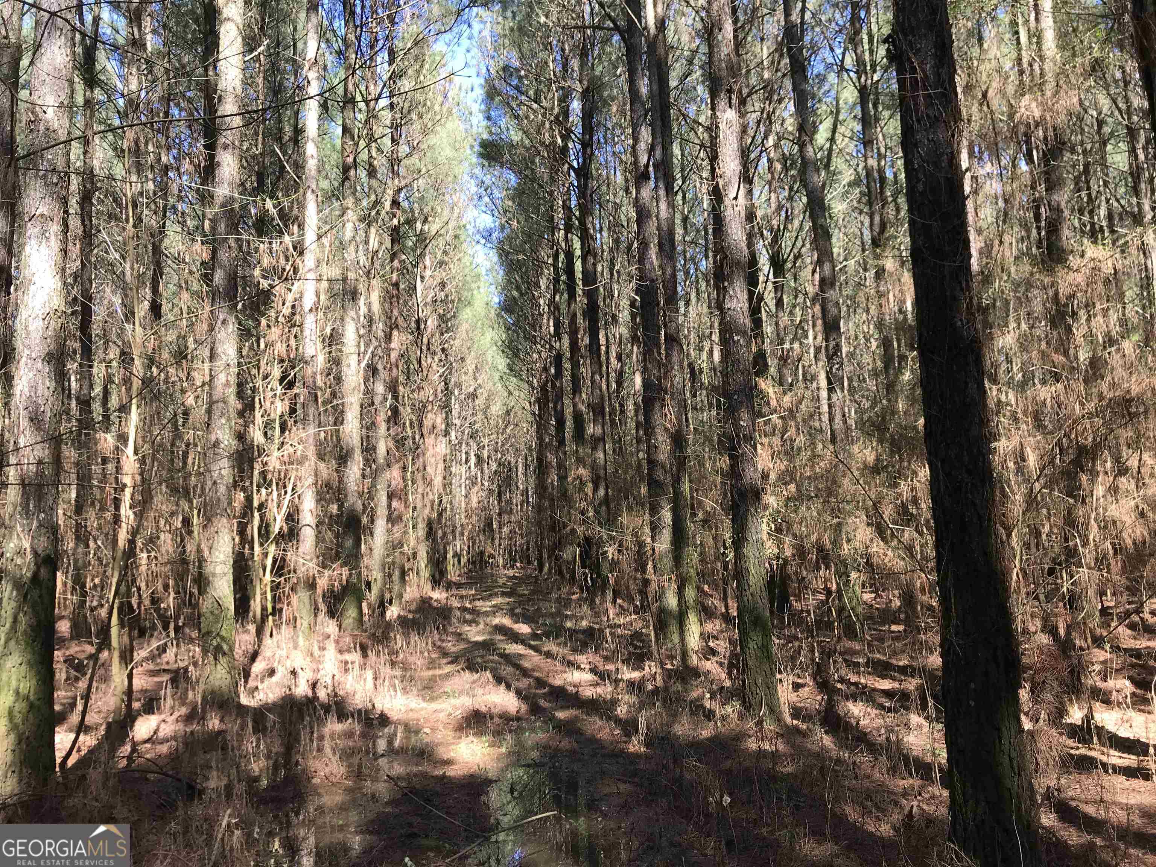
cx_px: 578
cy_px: 434
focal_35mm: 28
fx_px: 935
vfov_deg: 49.7
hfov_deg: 63.4
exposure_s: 1/257
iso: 20
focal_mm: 3.99
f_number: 1.8
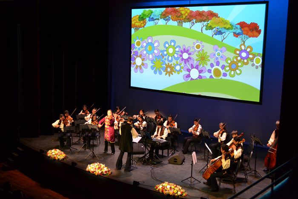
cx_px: 149
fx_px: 397
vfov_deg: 28.1
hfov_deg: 41.1
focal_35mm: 48
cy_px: 100
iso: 1400
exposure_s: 1/15
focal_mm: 32
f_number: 4.8
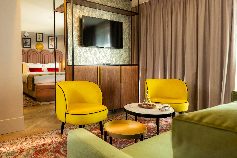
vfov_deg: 59.5
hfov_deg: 81.2
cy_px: 79
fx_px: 138
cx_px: 118
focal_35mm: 21
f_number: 5
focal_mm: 14
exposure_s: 1/80
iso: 1000
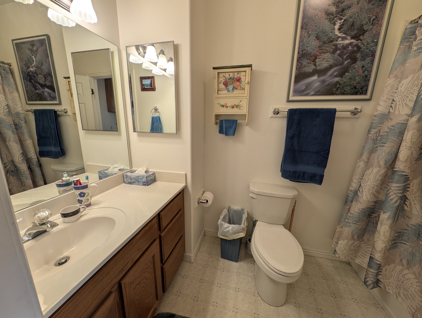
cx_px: 211
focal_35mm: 12
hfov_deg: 110.5
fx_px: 146
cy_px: 159
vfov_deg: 94.6
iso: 59
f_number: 1.95
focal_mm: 2.23
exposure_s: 1/120
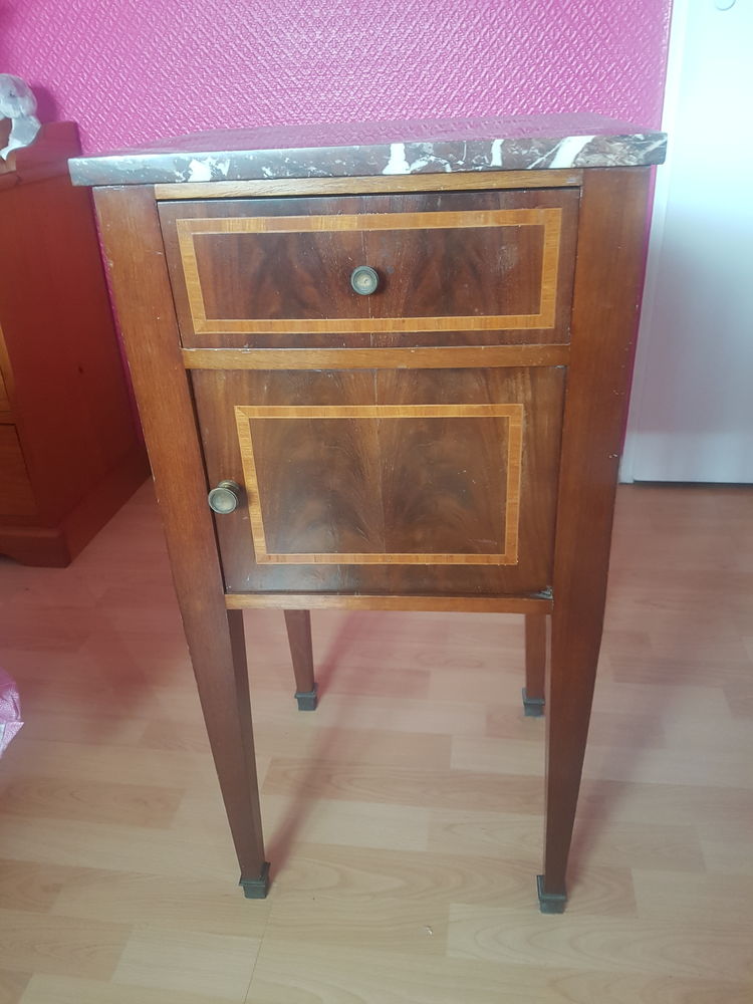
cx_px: 376
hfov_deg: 53.1
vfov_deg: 67.3
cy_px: 502
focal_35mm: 26
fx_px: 754
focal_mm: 4.2
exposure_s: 1/17
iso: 200
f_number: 1.7
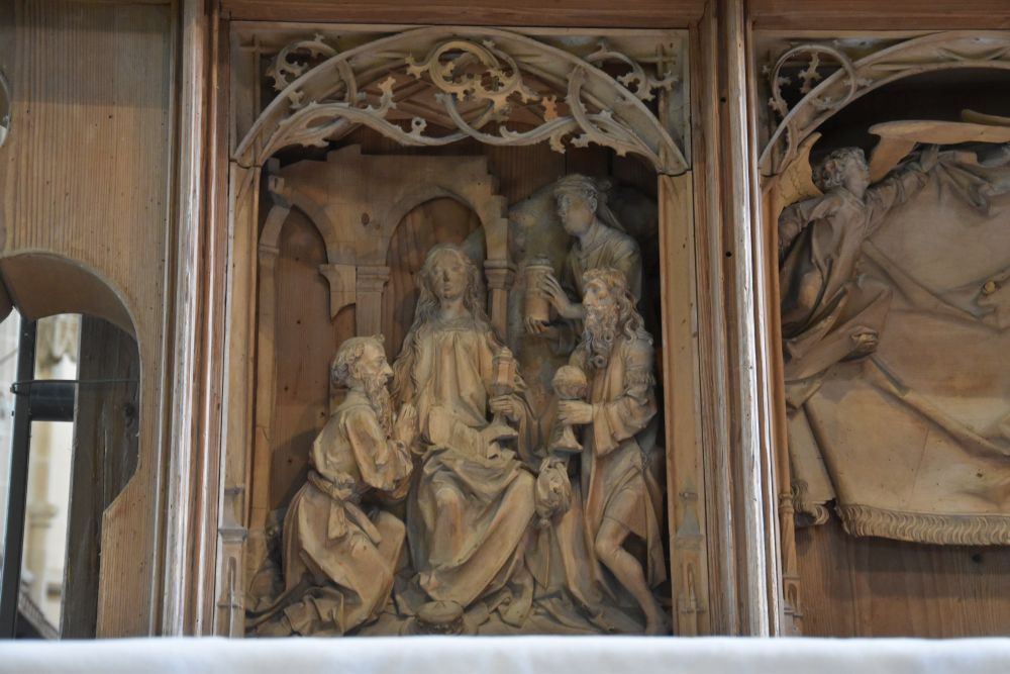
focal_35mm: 78
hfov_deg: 26.0
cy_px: 337
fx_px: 2188
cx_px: 505
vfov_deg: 17.5
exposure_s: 1/25
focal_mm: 52
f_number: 5
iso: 3200
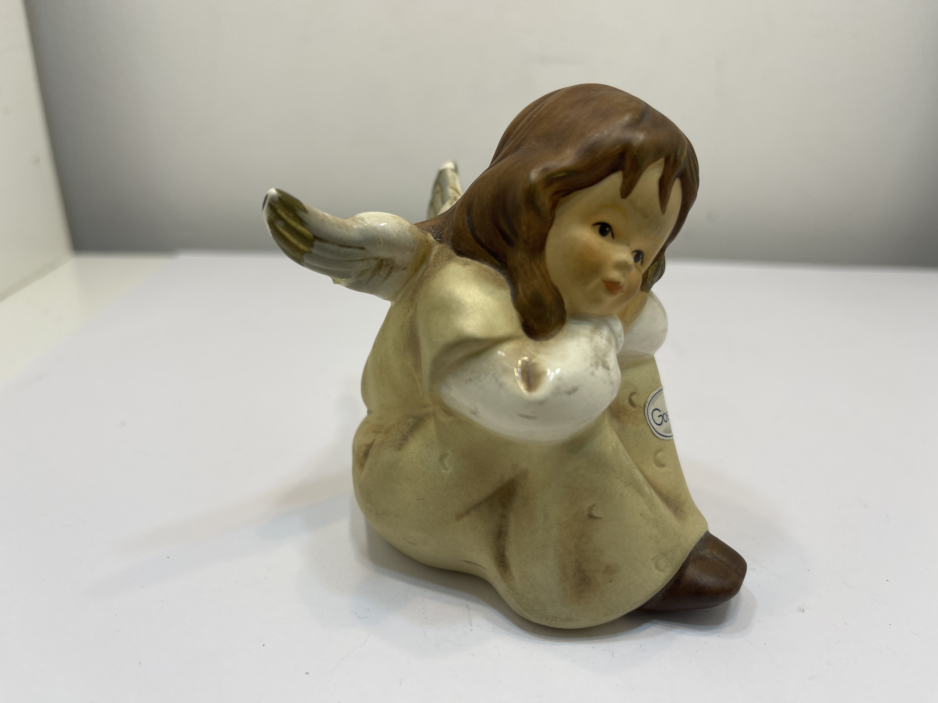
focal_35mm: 25
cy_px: 352
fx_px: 677
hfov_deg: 69.4
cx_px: 469
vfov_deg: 54.9
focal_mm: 5.1
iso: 32
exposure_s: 1/286
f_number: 1.6
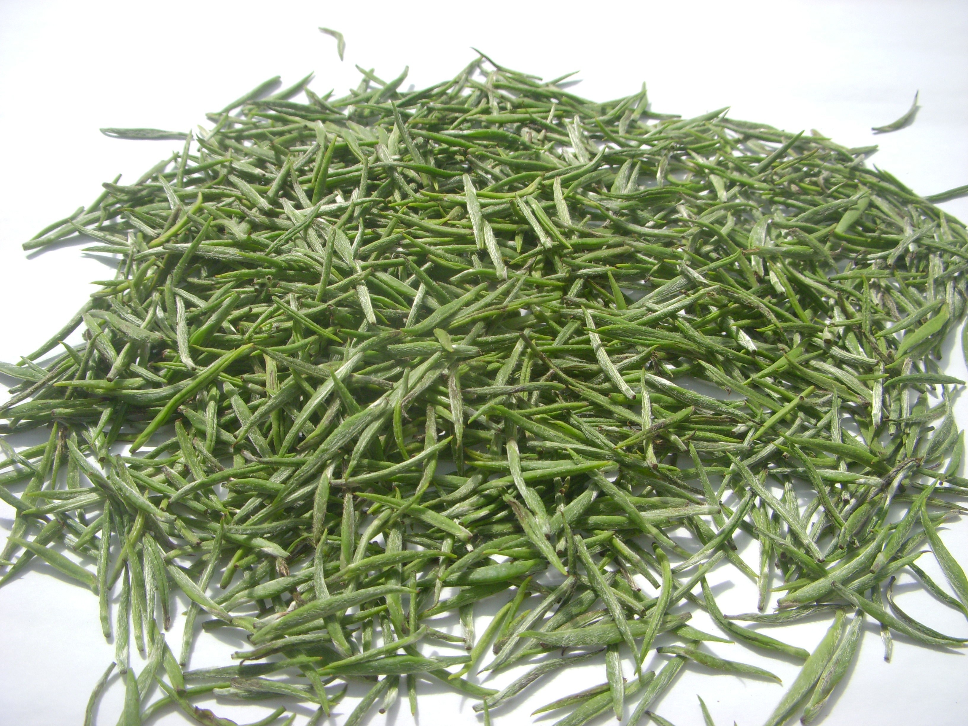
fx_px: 1063
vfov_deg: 37.7
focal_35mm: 38
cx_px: 484
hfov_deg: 49.0
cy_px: 363
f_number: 3.3
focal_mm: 6.3
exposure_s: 1/800
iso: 100
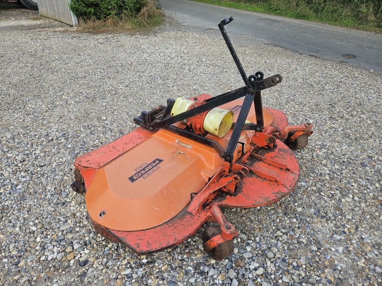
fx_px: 254
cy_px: 143
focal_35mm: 23
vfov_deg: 58.9
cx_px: 191
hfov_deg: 73.9
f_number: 1.8
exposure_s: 1/293
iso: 25
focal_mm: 5.4
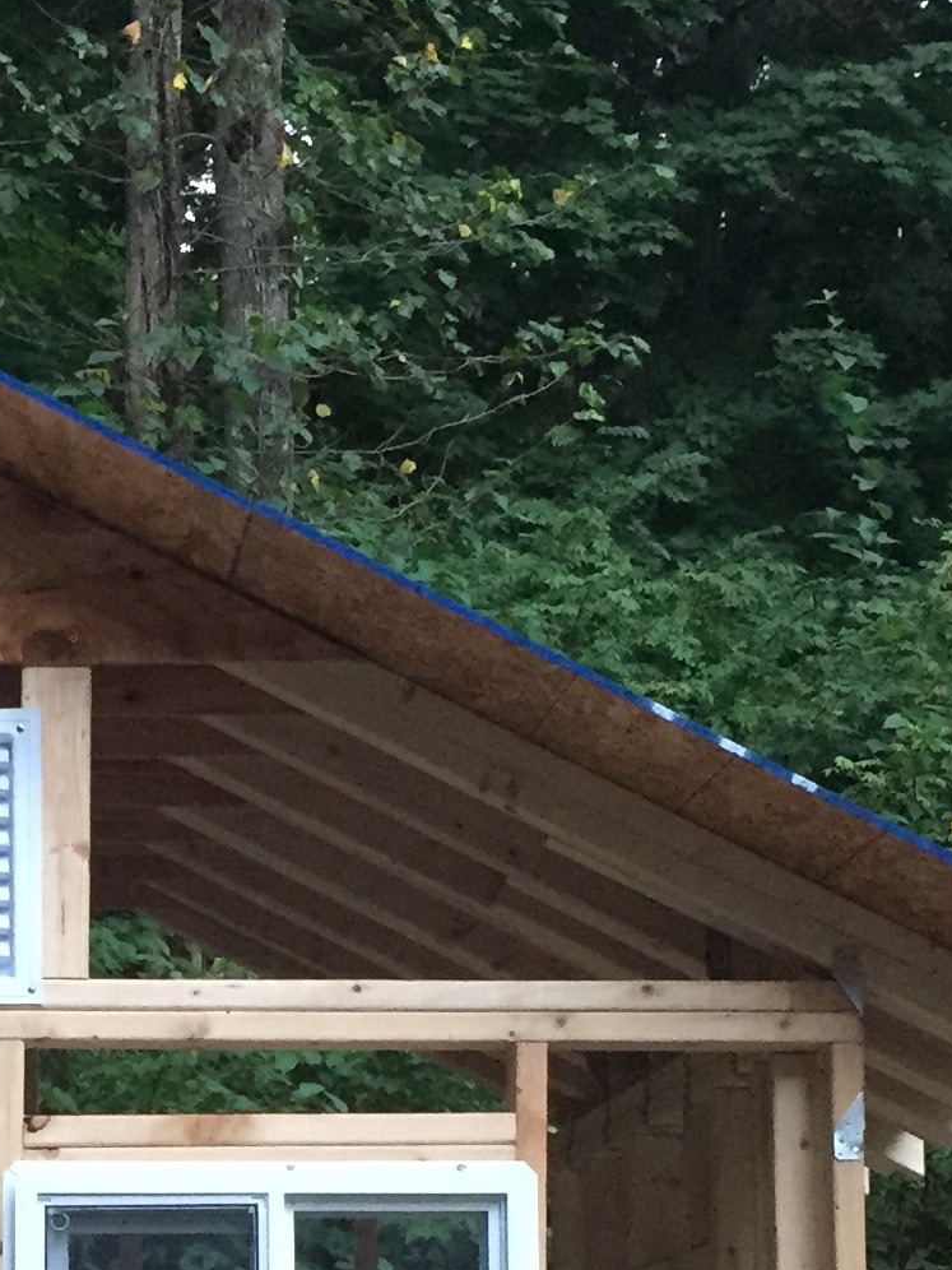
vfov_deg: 20.1
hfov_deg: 15.2
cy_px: 1211
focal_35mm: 95
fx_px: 3484
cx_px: -71
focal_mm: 4.15
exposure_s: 1/30
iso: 250
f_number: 2.2
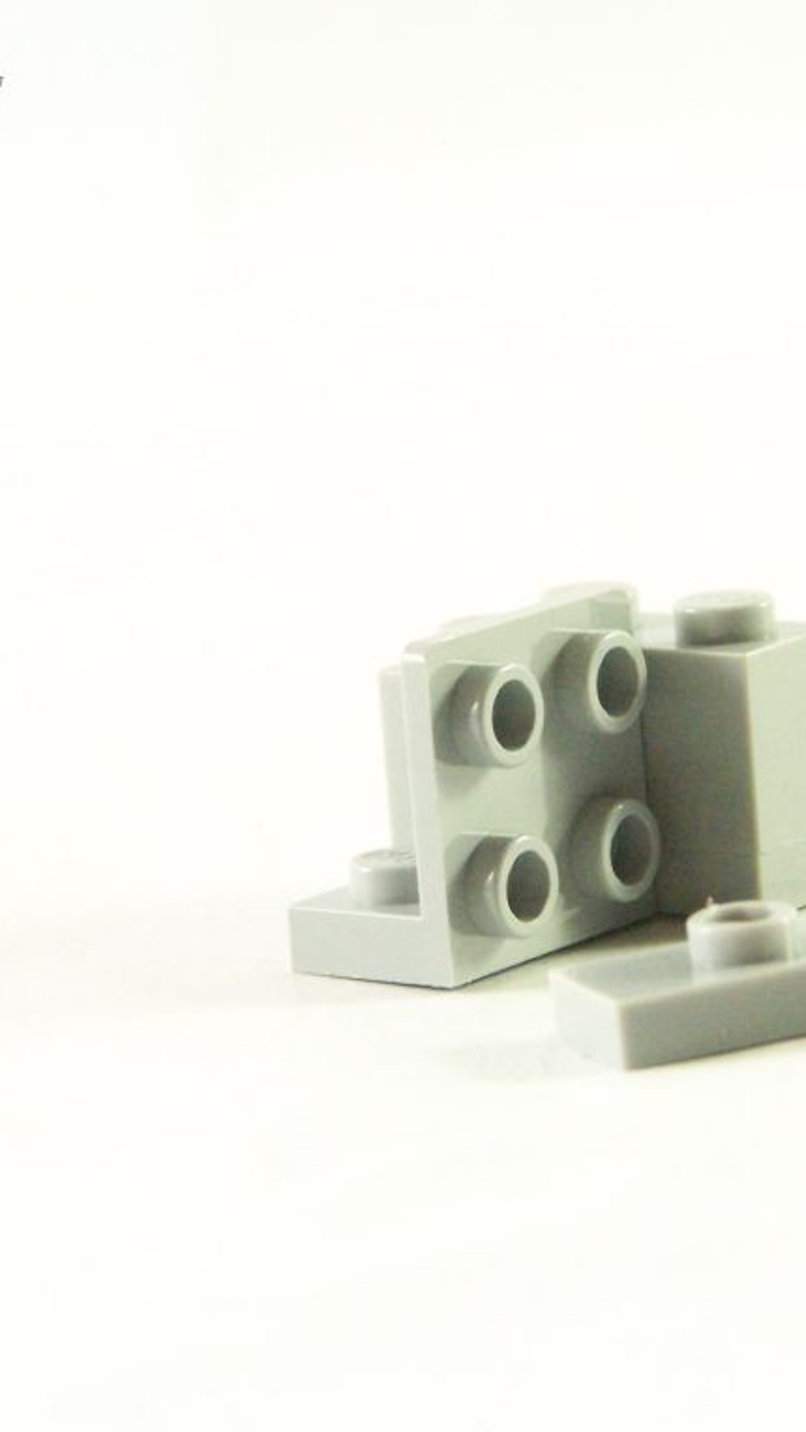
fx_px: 7102
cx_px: 581
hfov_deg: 6.5
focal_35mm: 187
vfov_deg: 11.5
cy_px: 714
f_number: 3.6
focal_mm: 21.2
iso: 400
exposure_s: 1/60
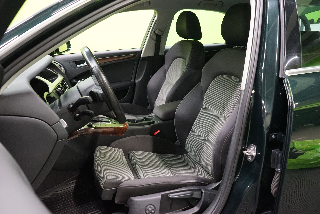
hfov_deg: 65.5
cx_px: 160
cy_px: 107
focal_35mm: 28
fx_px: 249
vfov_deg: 46.4
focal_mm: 28
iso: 6400
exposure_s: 1/50
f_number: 6.3
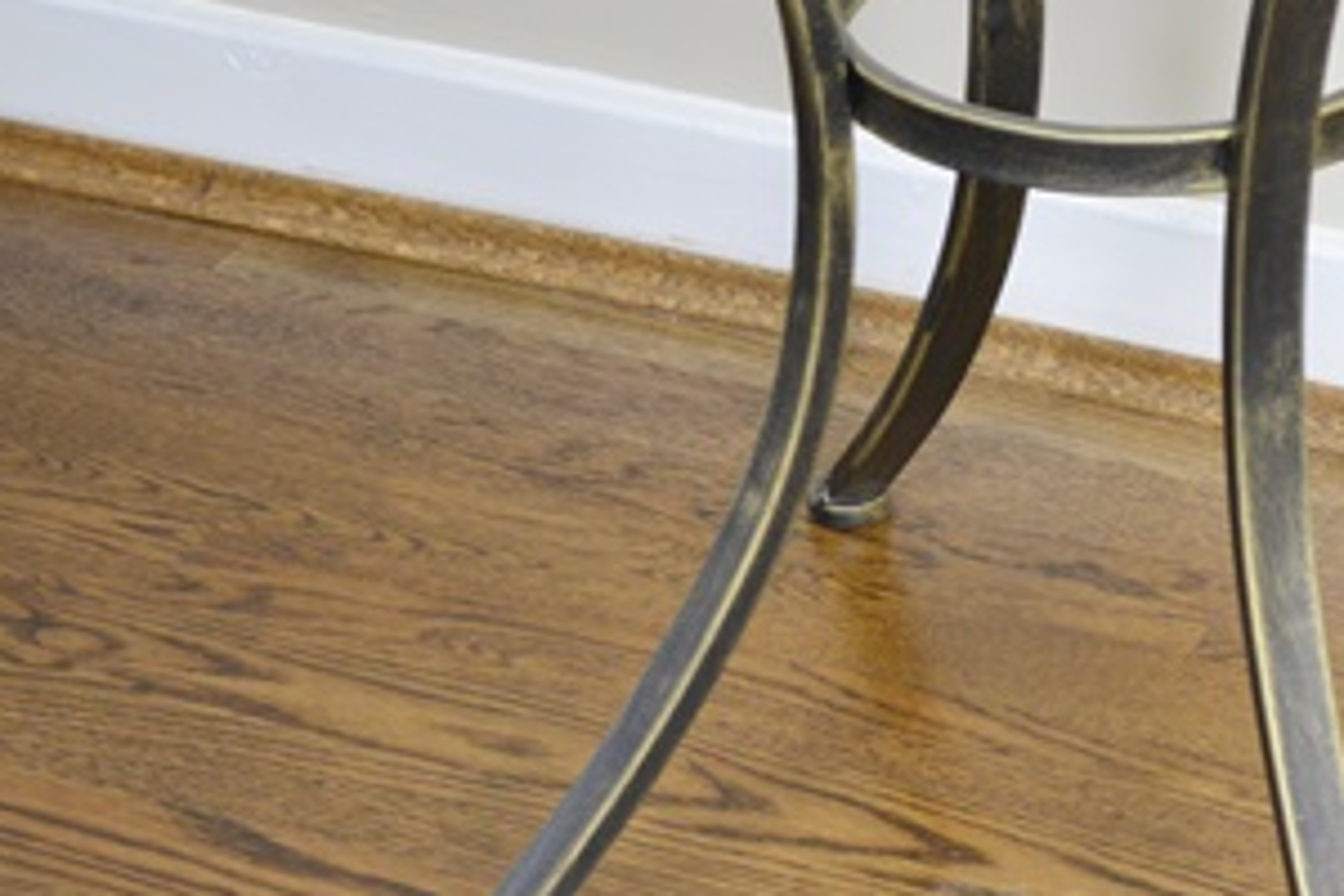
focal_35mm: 144
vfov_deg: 9.5
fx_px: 5376
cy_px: 757
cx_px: 1026
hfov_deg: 14.2
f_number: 5.3
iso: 900
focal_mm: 48
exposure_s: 1/30
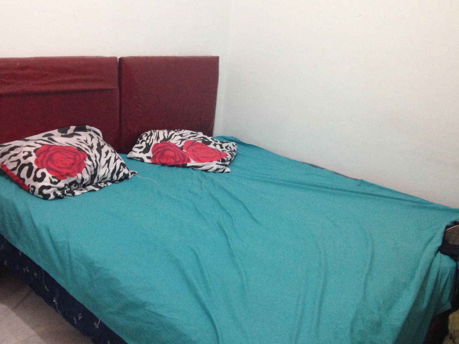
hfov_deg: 51.3
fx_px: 477
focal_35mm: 36
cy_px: 174
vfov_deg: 39.7
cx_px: 210
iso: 320
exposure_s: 1/20
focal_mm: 4.12
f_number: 2.4
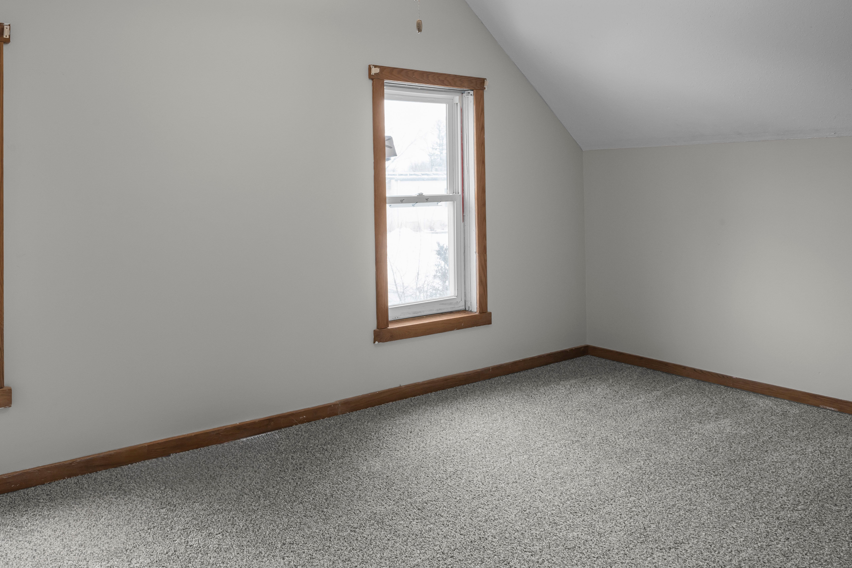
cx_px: 213
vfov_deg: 48.9
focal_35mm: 26
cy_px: 198
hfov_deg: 65.2
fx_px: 615
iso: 250
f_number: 16
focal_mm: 16
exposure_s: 1/2.5
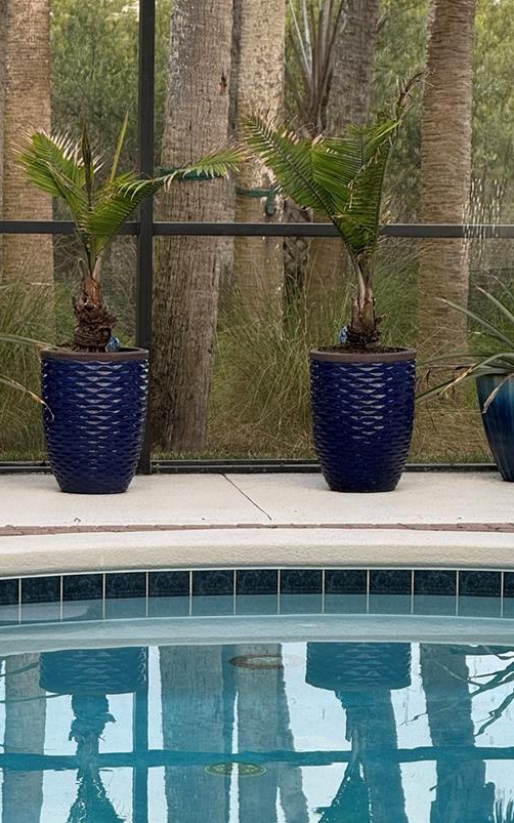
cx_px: 246
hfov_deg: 6.9
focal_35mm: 190
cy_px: 482
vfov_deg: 11.0
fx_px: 4258
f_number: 2.8
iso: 50
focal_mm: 15.66
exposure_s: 1/99
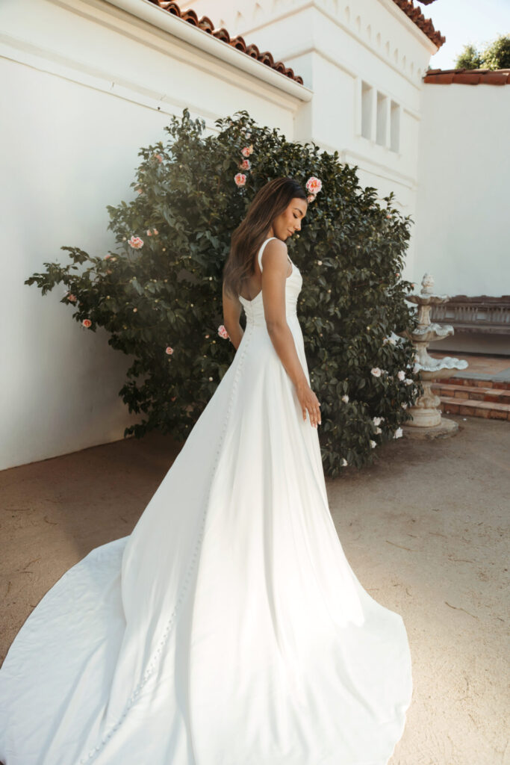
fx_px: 510
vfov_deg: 73.7
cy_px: 382
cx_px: 255
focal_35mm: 24
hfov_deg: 53.1
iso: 500
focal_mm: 24
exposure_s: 1/320
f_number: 3.2
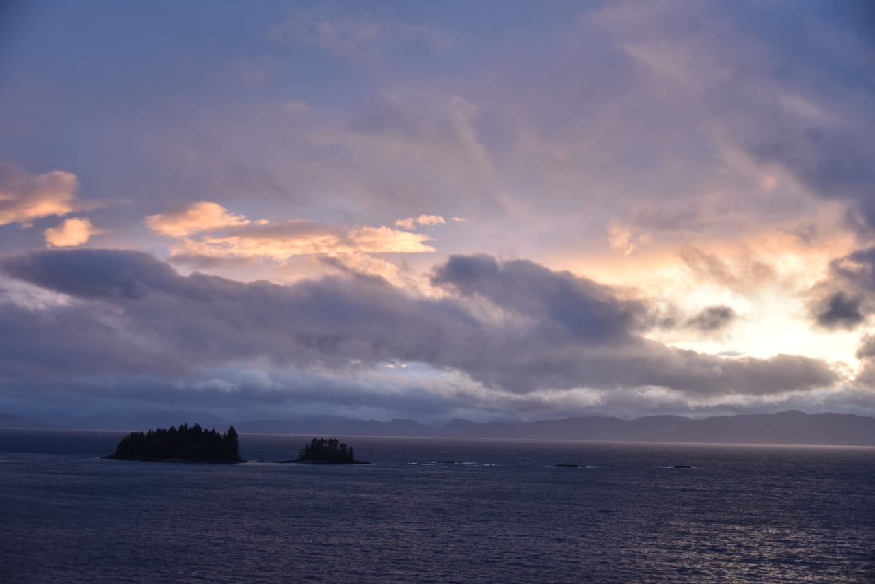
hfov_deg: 38.2
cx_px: 438
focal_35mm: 52
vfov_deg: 26.0
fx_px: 1264
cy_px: 292
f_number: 4.5
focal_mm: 52
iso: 220
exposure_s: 1/100
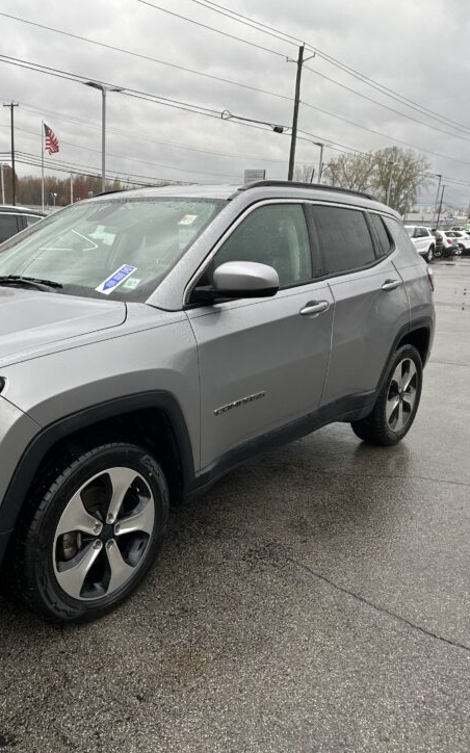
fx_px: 800
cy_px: 385
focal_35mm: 39
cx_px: 122
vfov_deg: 50.4
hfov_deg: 32.2
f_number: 1.5
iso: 50
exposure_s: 1/552
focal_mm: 5.7
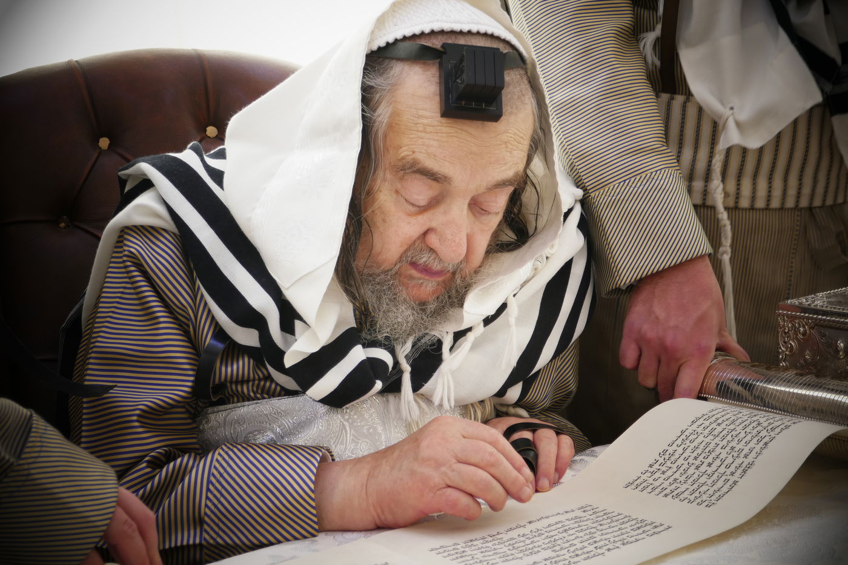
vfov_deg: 20.0
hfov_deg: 29.7
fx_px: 1601
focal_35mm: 68
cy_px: 282
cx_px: 424
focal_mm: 24.9
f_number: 4.5
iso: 200
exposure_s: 1/80
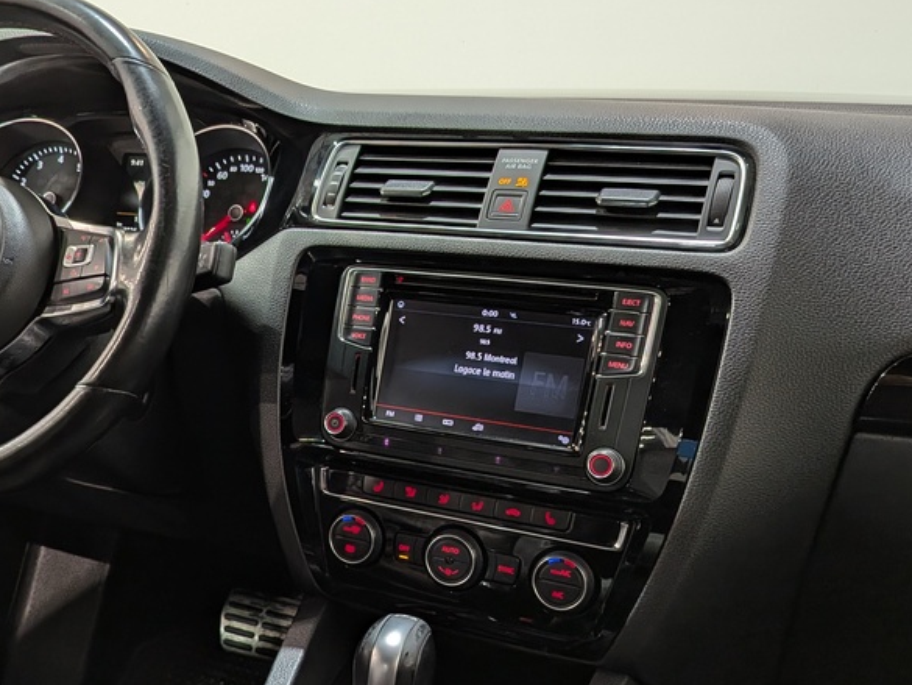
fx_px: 1107
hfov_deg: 43.8
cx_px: 271
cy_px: 428
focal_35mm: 42
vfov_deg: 34.2
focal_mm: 4.53
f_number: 1.7
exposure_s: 1/25
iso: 40
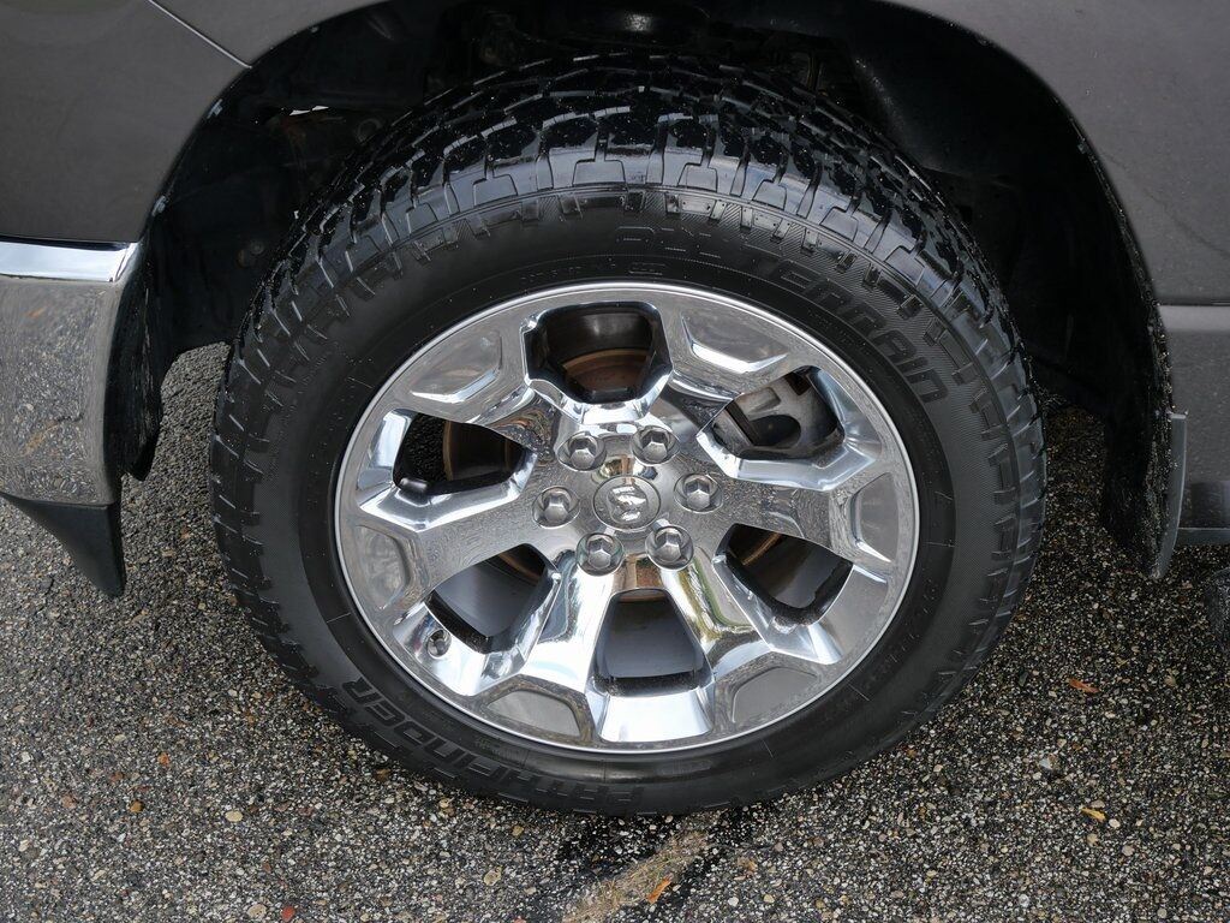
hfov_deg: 42.9
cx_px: 615
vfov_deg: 32.9
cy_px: 462
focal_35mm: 44
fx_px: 1563
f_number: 5.6
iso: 200
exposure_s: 1/125
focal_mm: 22
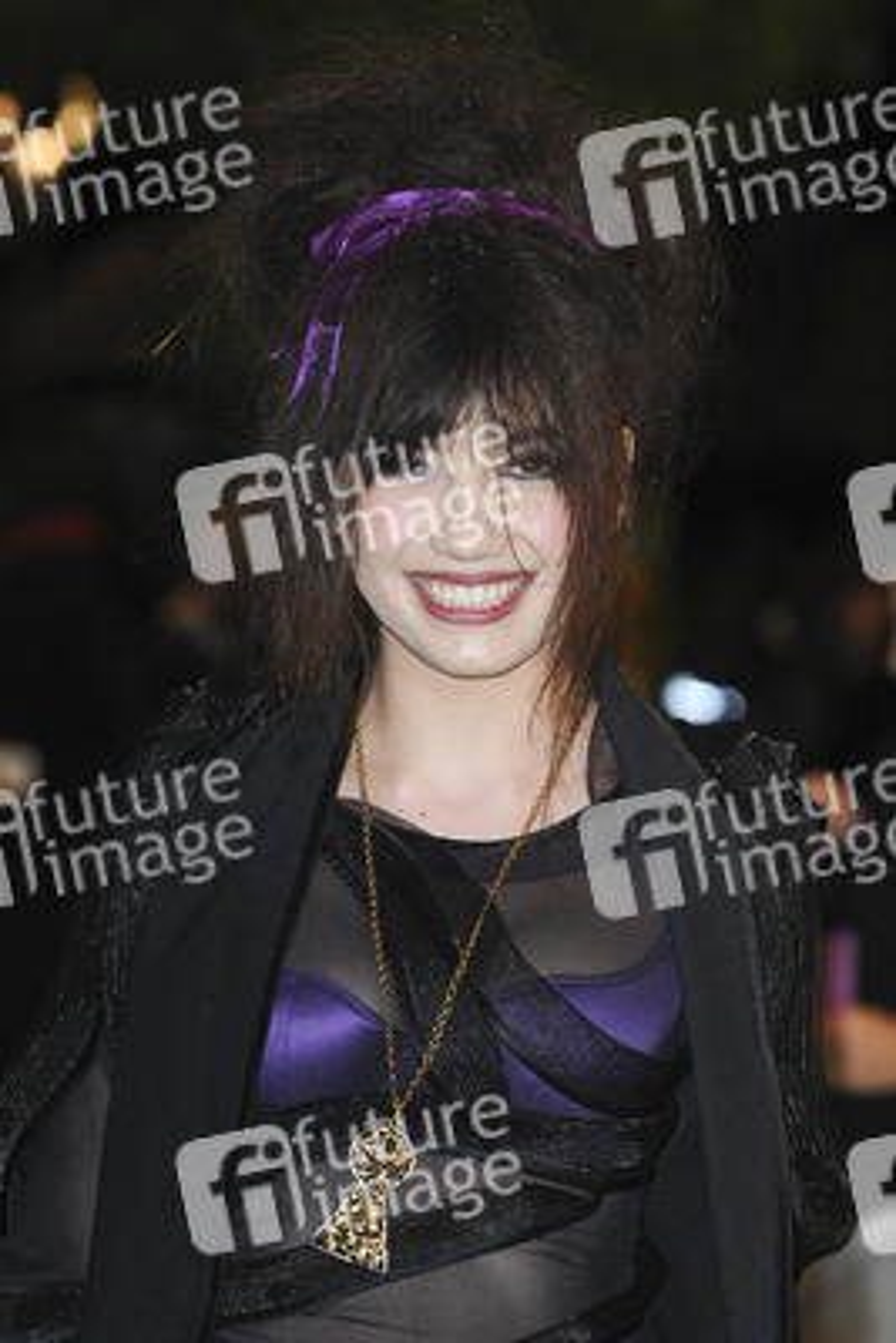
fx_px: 7273
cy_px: 672
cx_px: 448
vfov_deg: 10.5
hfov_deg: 7.0
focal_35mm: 195
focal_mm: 130
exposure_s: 1/160
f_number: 5
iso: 400
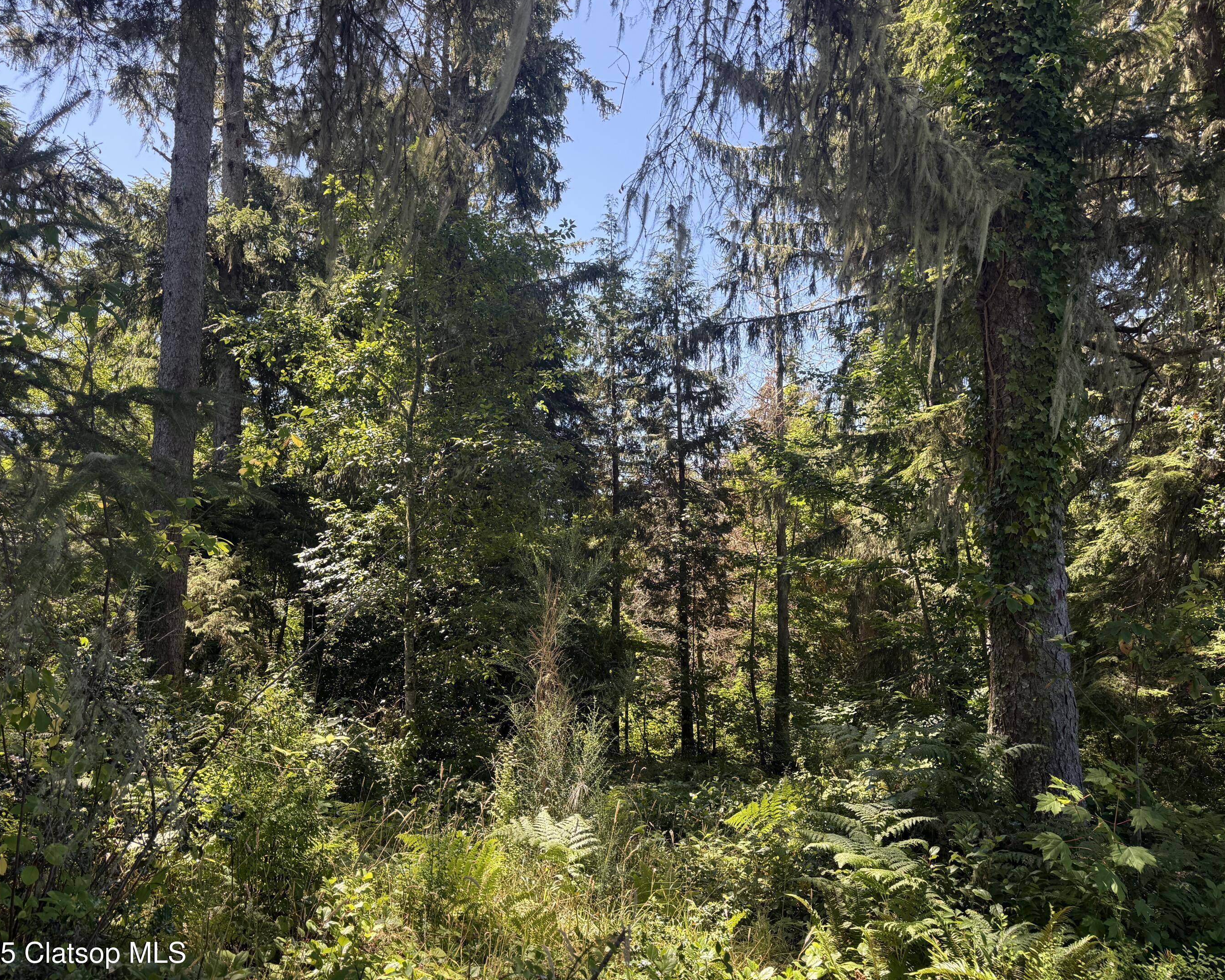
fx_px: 943
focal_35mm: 26
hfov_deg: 66.0
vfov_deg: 54.9
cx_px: 609
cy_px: 490
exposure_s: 1/481
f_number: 1.78
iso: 100
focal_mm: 6.76
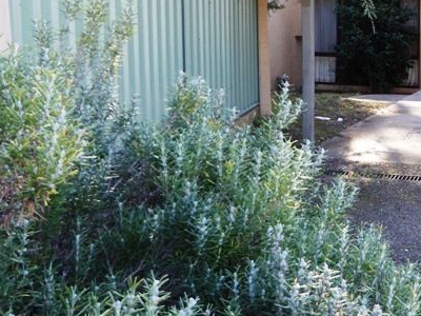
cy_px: 91
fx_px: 778
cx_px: 436
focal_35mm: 64
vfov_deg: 22.8
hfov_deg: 28.2
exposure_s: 1/60
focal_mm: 4.3
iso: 100
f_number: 3.3
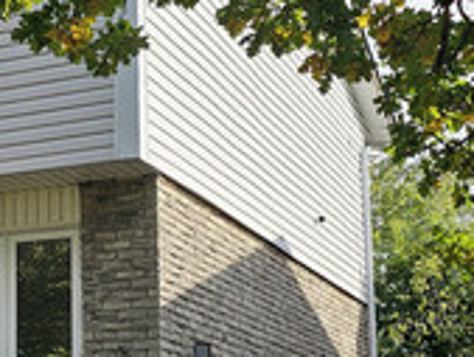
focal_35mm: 93
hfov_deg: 20.4
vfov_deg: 15.9
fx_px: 1274
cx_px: -7
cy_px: 236
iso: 10
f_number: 1.7
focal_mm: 6.3
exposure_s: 1/441
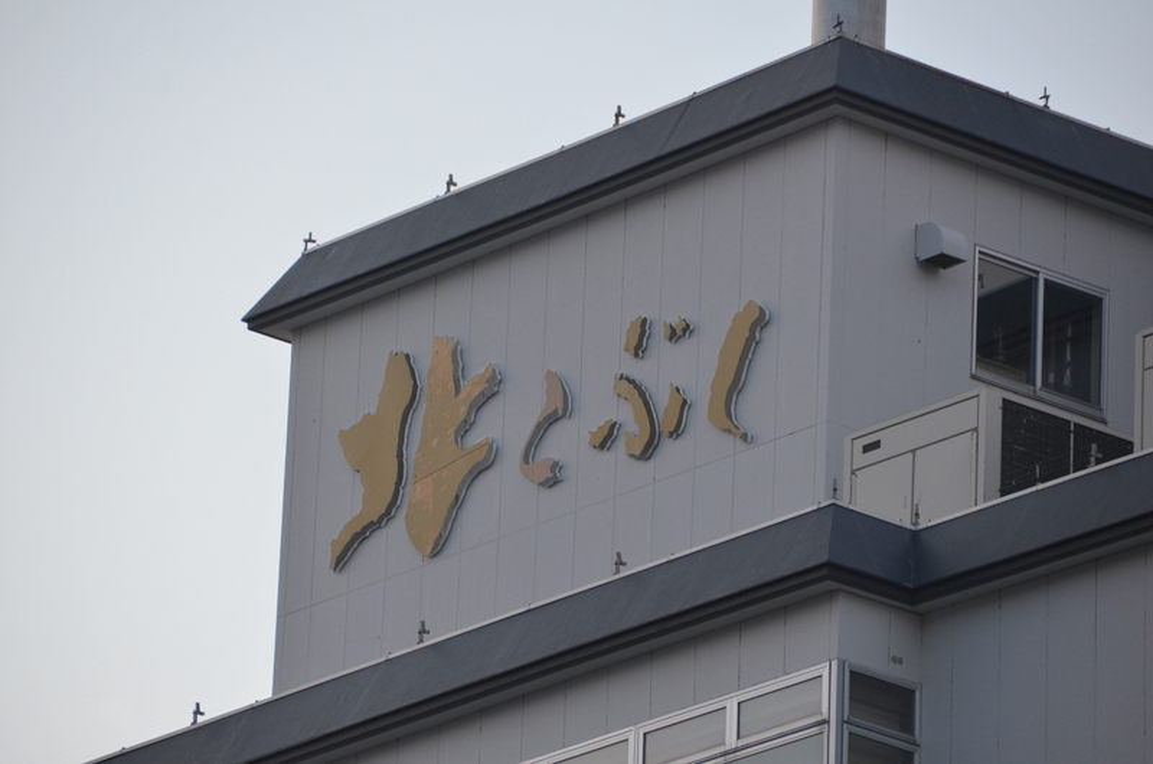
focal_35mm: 300
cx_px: 576
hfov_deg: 6.9
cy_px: 382
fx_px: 9589
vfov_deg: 4.6
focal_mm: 200
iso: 400
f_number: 5.6
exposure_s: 1/400
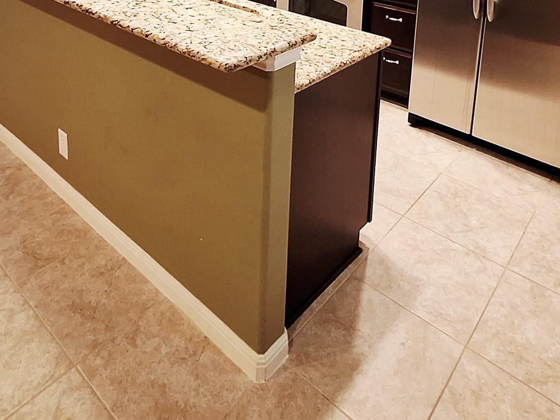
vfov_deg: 39.9
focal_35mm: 29
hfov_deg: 61.6
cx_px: 289
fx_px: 469
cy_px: -35
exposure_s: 1/30
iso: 200
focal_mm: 1.74
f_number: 2.2
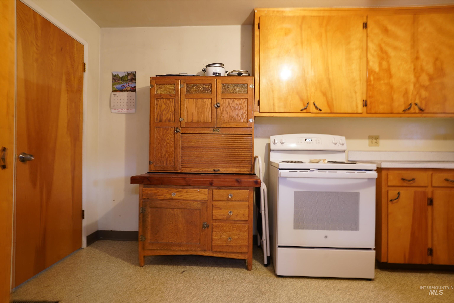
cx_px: 227
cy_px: 152
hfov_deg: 84.0
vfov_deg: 61.9
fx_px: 252
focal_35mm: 20
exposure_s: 1/1.25
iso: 200
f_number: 7.1
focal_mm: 20
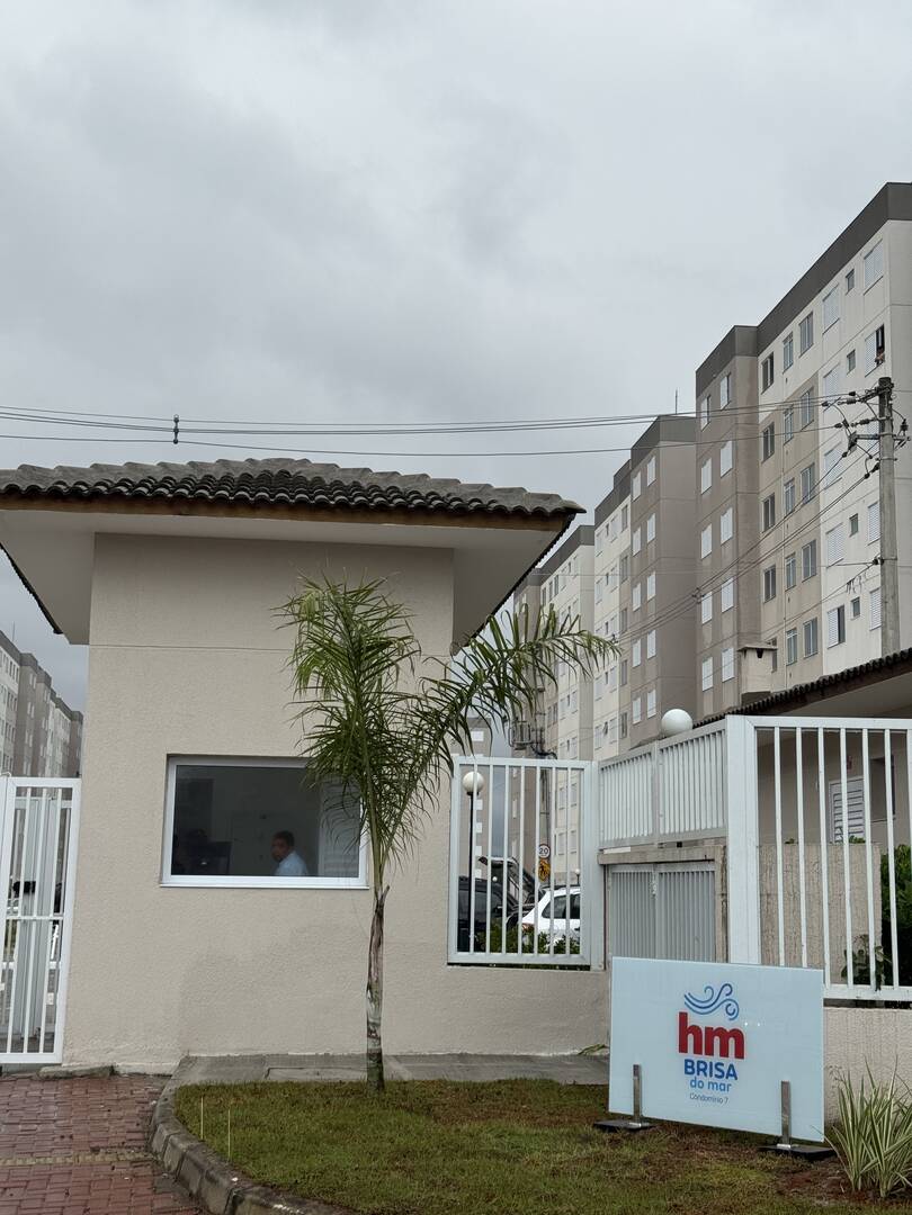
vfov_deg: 39.7
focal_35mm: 48
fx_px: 1686
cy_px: 608
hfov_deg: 30.3
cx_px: 456
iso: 64
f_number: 1.78
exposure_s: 1/693
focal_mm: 6.76
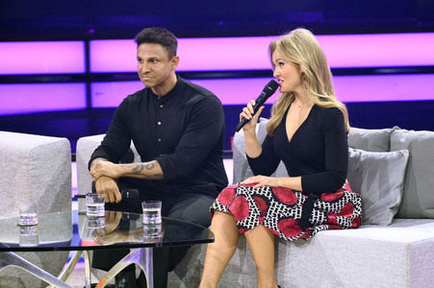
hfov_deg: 4.3
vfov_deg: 2.9
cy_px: 144
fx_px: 5782
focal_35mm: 480
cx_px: 217
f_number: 5.6
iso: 12800
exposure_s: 1/250
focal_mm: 480
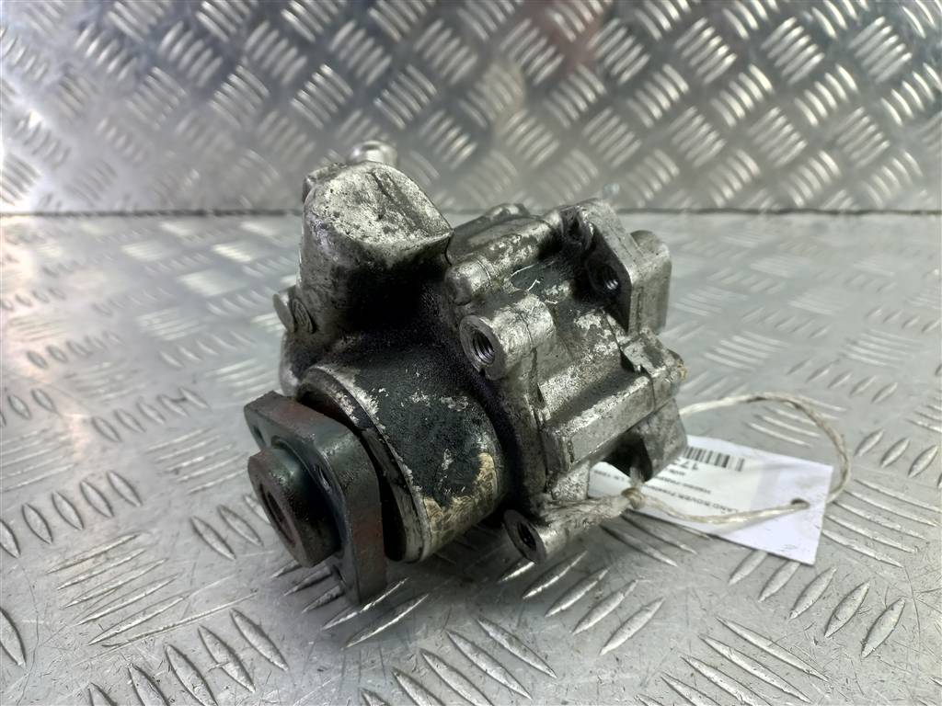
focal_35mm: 25
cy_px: 353
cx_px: 471
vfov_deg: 54.9
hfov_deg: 69.4
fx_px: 680
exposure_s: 1/50
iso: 100
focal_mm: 4.6
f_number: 1.8
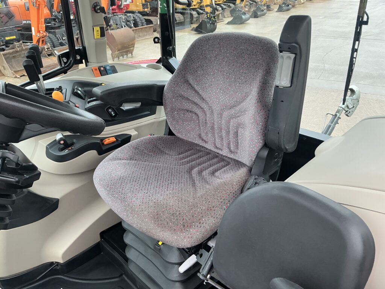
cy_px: 144
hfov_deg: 63.4
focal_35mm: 28
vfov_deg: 49.7
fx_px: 311
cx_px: 192
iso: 50
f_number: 1.8
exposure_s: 1/122
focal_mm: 3
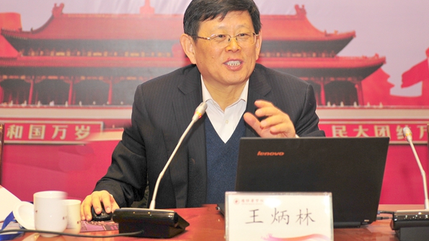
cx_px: 214
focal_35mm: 74
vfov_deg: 16.3
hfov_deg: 28.6
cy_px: 106
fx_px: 841
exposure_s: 1/125
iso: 800
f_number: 3.2
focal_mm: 70
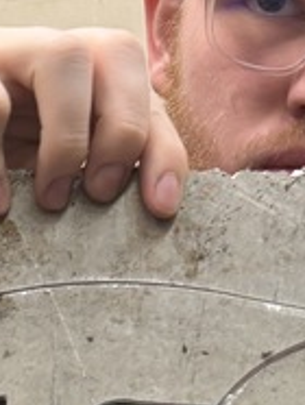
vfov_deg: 12.9
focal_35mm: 132
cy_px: 830
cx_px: 139
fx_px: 1547
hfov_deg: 11.3
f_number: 1.78
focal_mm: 6.76
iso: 125
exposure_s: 1/60
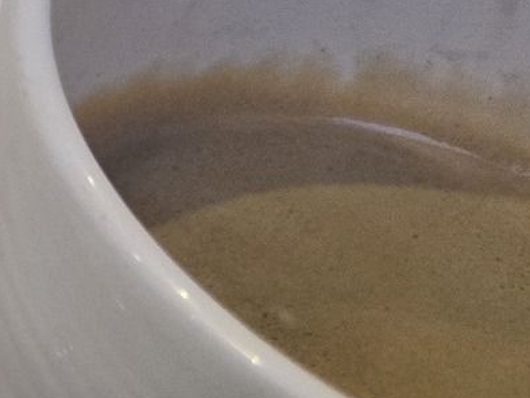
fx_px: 1792
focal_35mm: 117
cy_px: 706
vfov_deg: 11.7
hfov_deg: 12.8
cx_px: -758
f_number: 1.8
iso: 320
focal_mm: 5.4
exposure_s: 1/120
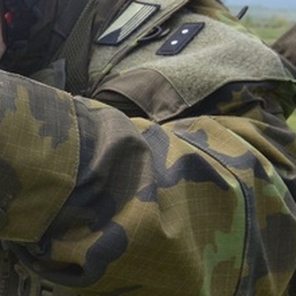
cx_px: -105
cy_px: 43
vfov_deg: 16.6
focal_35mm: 104
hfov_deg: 15.8
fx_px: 1006
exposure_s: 1/500
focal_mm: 28
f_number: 11
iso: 800
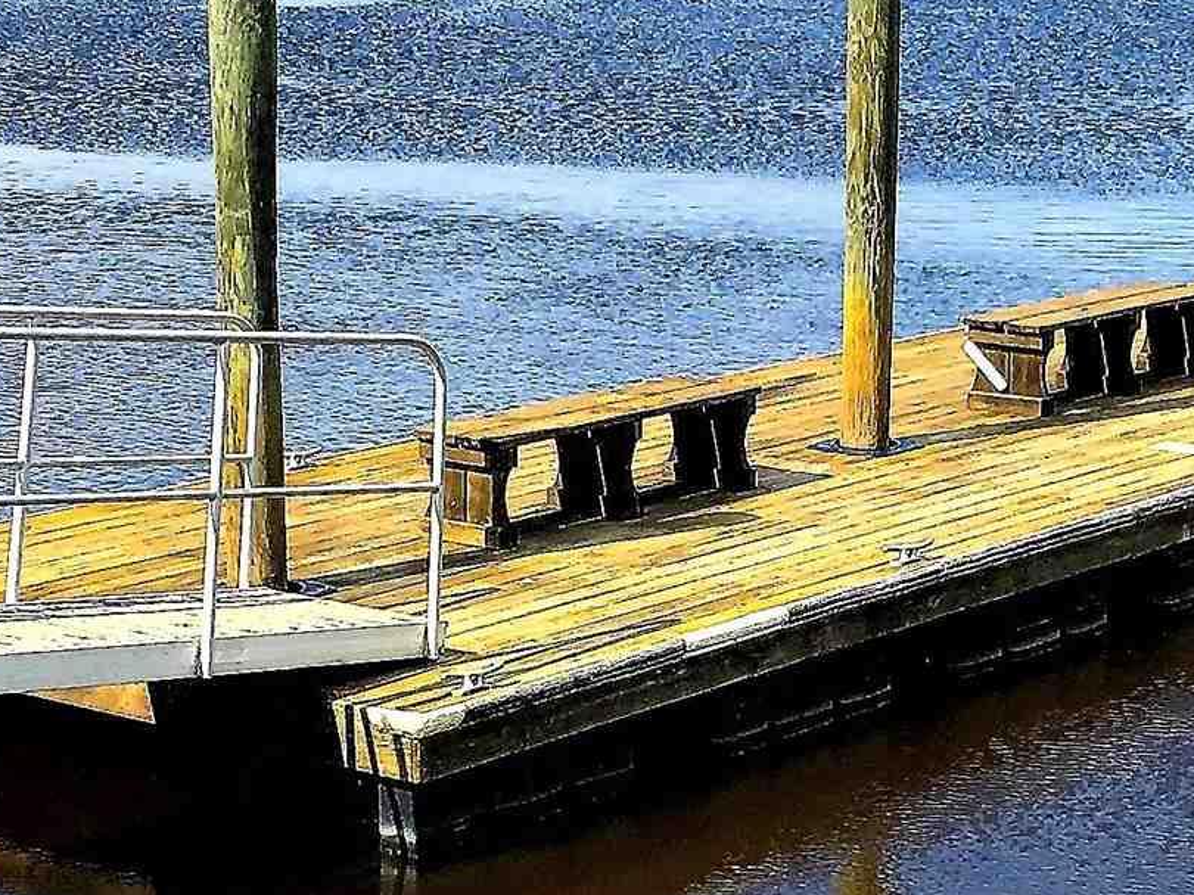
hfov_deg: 17.8
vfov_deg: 13.4
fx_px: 3793
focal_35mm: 110
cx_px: 876
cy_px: 721
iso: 25
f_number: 2.2
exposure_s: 1/1399
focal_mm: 4.15
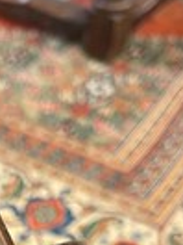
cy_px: 297
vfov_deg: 23.4
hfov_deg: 18.9
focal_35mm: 76
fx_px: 536
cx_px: 7
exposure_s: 1/50
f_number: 1.6
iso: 320
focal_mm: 5.1
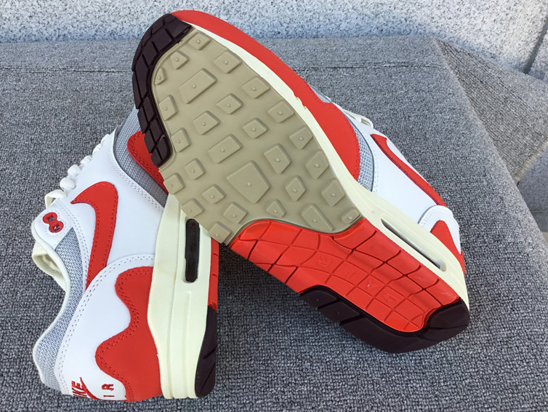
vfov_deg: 38.7
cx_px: 251
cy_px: 208
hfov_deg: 50.1
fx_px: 586
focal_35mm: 37
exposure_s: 1/103
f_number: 2.4
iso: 25
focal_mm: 3.3
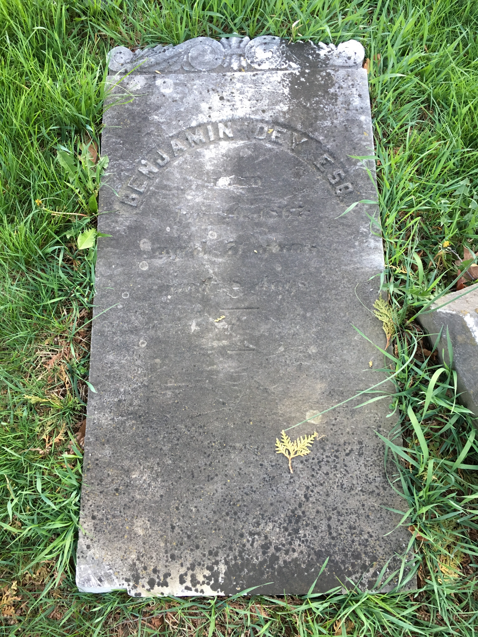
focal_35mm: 29
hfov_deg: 48.2
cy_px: 318
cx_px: 239
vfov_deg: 61.7
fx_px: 534
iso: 40
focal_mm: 4.15
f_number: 2.2
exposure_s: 1/30
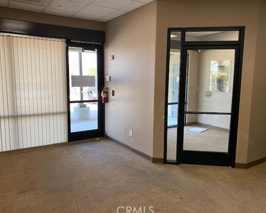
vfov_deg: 51.5
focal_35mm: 28
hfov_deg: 62.2
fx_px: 220
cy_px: 107
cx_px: 127
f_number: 1.8
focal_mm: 4.25
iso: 100
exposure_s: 1/60
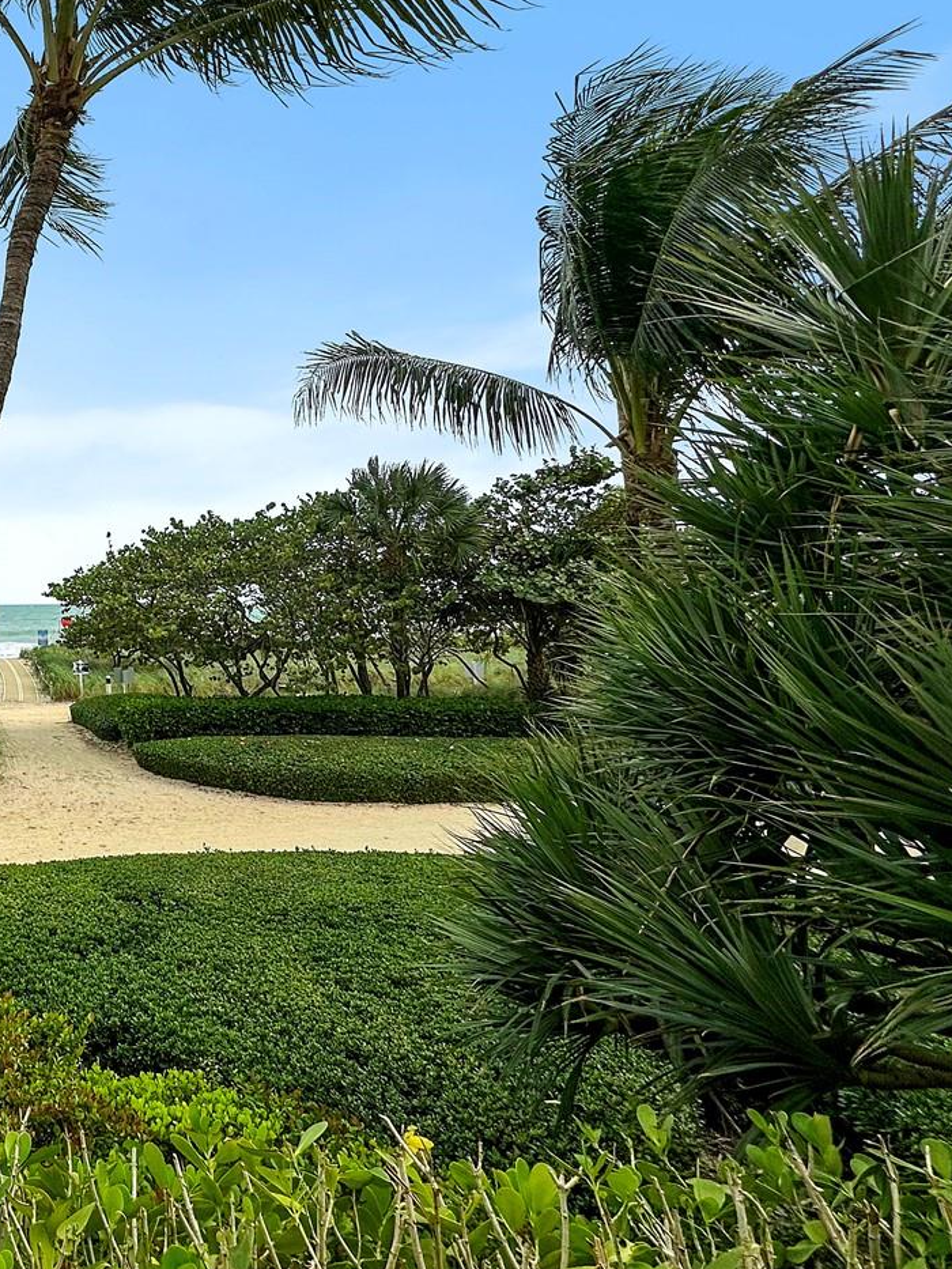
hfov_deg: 44.4
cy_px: 468
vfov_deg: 70.3
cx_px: -79
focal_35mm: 24
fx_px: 880
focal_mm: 2.22
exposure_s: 1/3000
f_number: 2.2
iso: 50
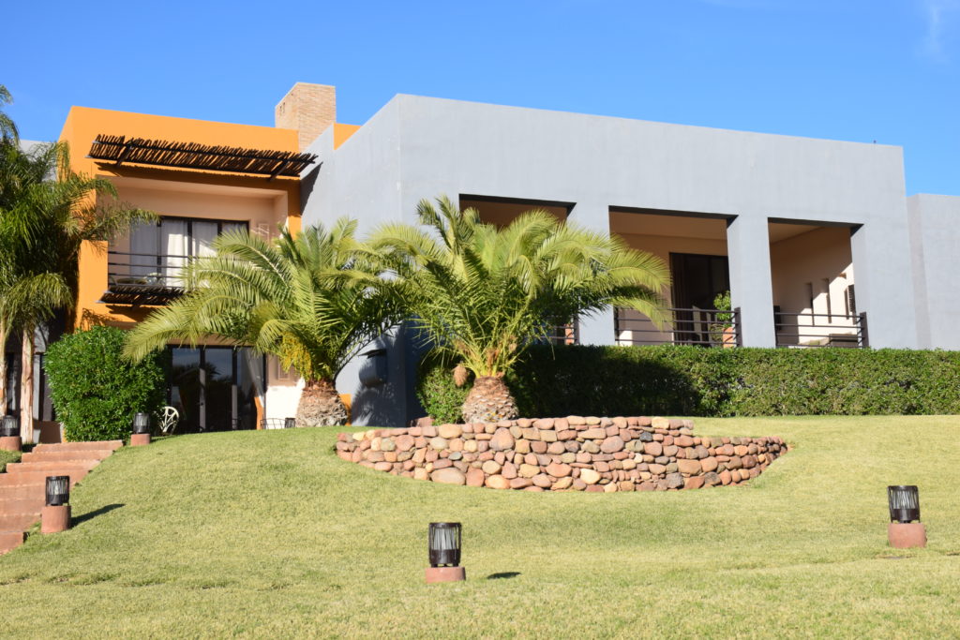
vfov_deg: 28.1
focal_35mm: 48
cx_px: 480
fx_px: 1280
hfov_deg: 41.1
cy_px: 320
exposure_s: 1/320
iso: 200
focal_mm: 32
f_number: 9
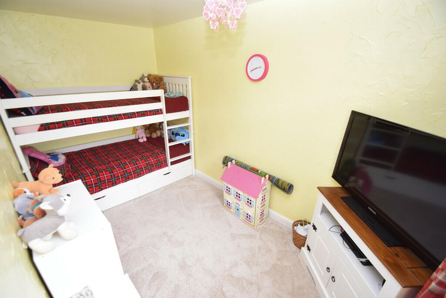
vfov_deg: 77.3
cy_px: 149
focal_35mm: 15
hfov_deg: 100.4
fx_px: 186
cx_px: 223
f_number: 4.5
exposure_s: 1/80
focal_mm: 10
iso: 800
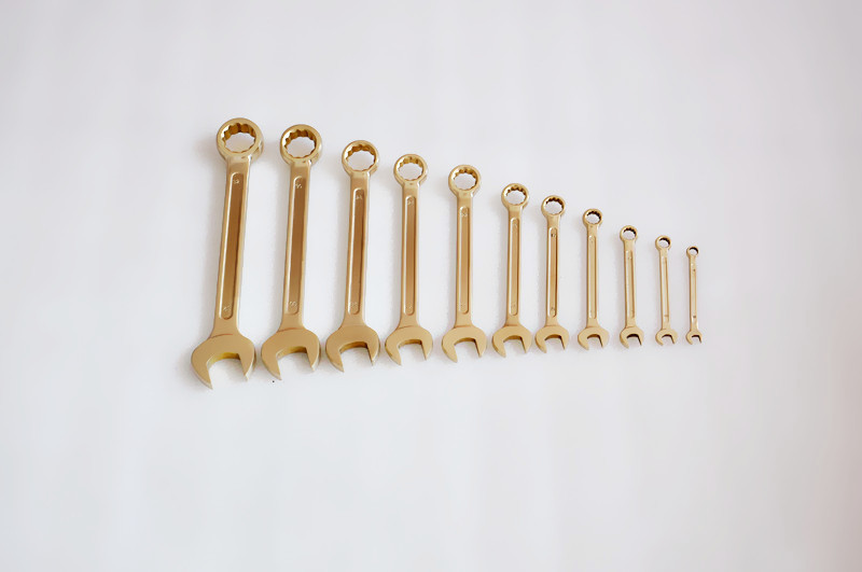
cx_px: 431
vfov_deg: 25.7
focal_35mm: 52
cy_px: 286
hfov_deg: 37.9
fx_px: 1255
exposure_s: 1/50
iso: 200
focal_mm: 35
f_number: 7.1
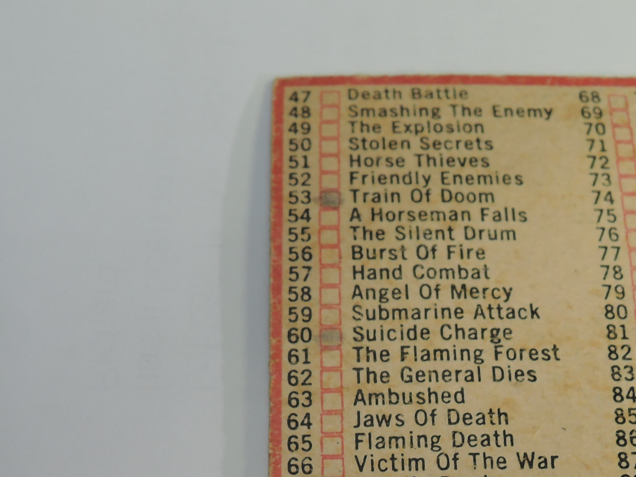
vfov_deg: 24.8
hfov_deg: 34.7
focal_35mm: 55
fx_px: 1011
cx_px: 401
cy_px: 522
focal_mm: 5.1
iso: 110
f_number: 2.8
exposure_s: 1/30
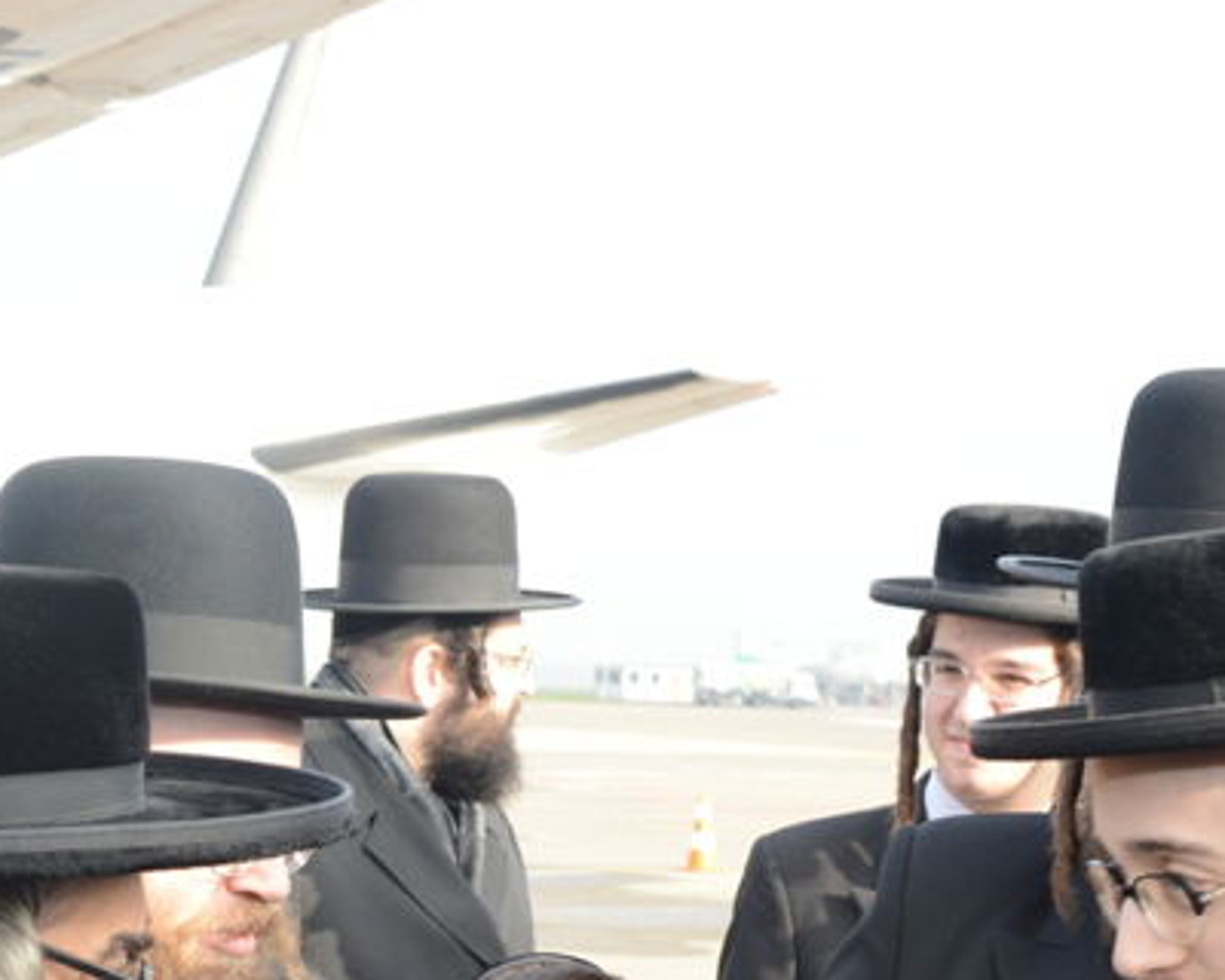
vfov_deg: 17.7
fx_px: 3045
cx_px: 325
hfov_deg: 22.6
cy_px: 1031
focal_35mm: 84
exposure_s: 1/200
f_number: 9
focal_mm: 35
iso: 640
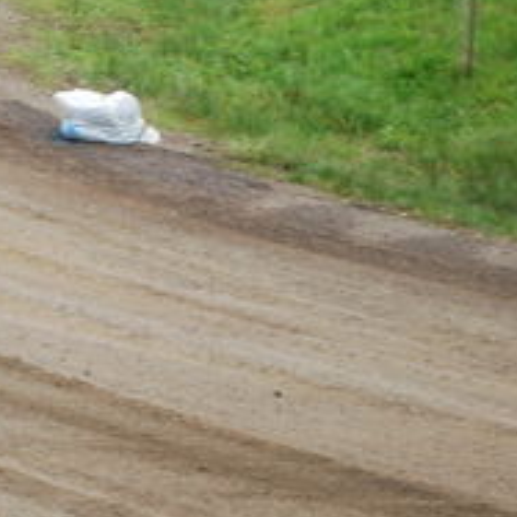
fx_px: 4063
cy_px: 180
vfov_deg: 7.3
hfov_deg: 7.2
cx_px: -257
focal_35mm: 240
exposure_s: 1/125
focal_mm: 55
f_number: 5.6
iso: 100
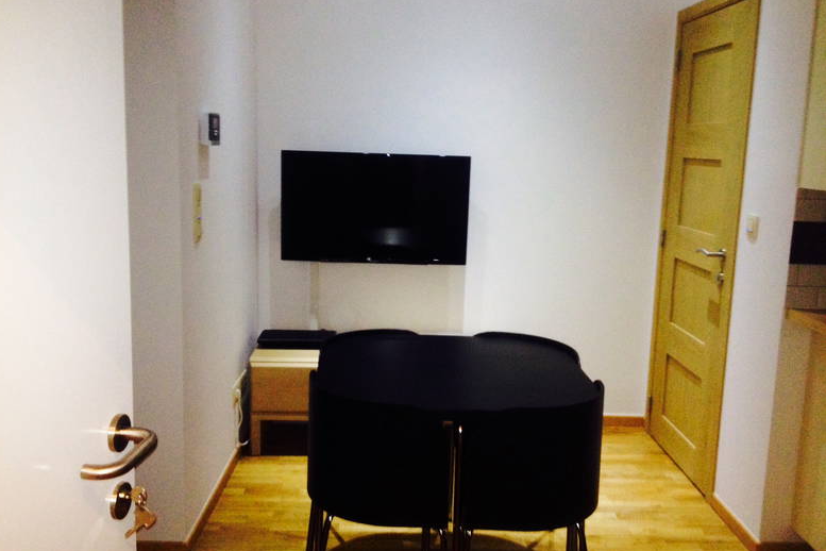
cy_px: 268
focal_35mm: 37
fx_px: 849
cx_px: 407
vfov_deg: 35.9
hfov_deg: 51.9
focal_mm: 4.28
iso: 160
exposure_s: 1/16
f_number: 2.4
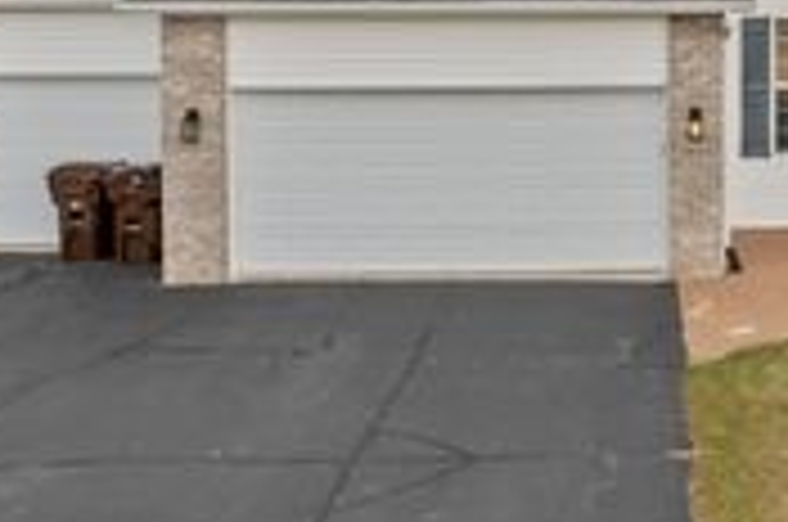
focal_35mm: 63
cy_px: -70
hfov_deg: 30.3
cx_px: 734
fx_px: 1376
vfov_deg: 20.4
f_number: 2.8
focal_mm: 8.38
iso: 110
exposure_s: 1/250
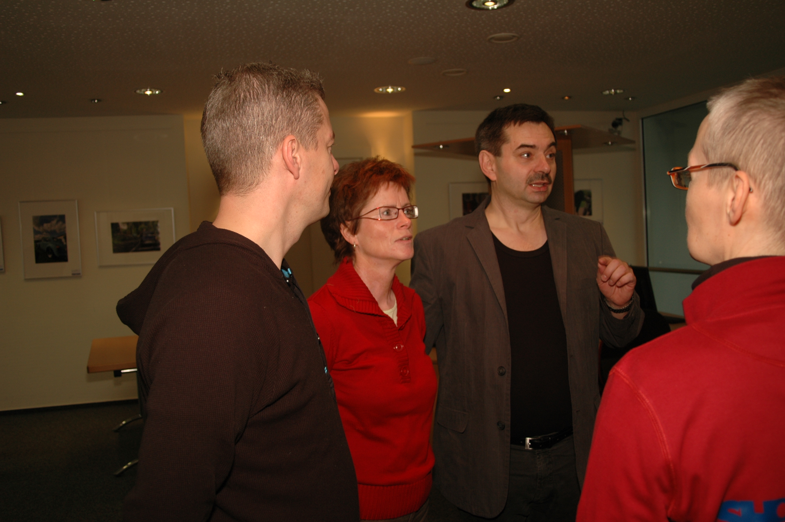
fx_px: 654
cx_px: 392
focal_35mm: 30
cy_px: 261
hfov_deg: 62.0
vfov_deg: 43.5
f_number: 4
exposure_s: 1/60
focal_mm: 20
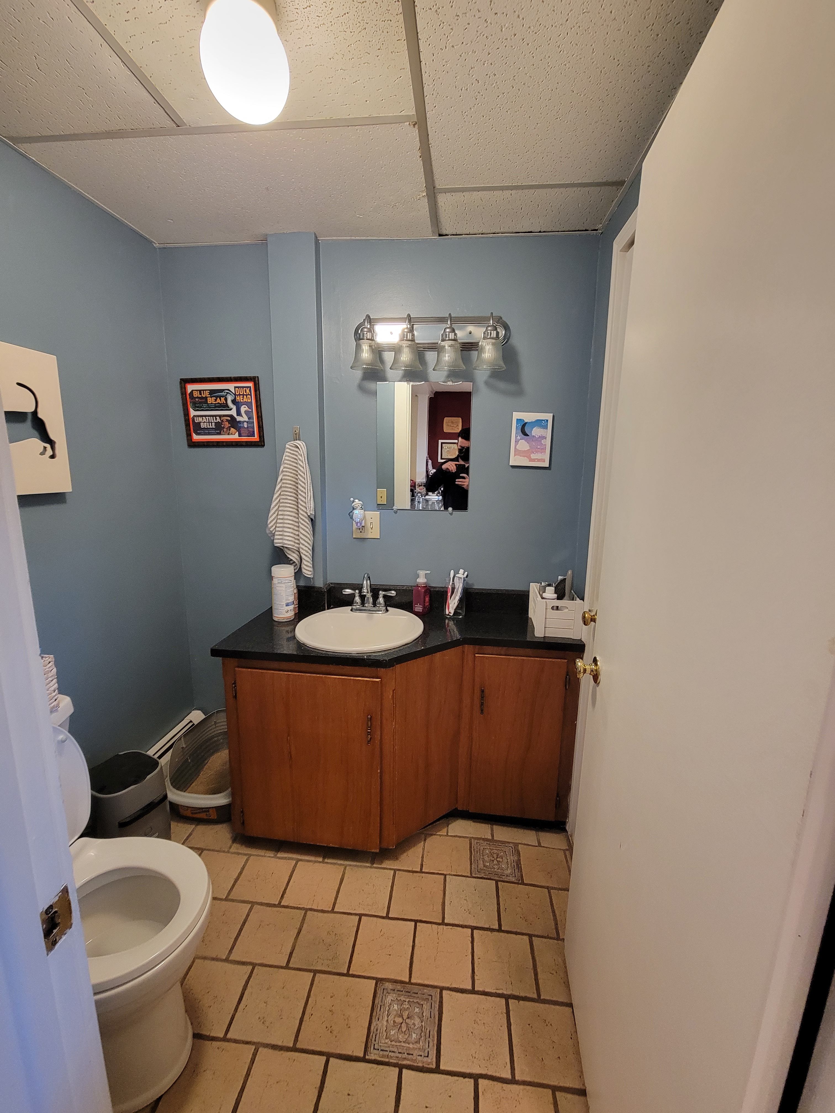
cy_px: 556
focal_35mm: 13
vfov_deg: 106.2
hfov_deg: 89.9
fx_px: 418
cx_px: 418
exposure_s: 1/30
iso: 400
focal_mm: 2.2
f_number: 2.2
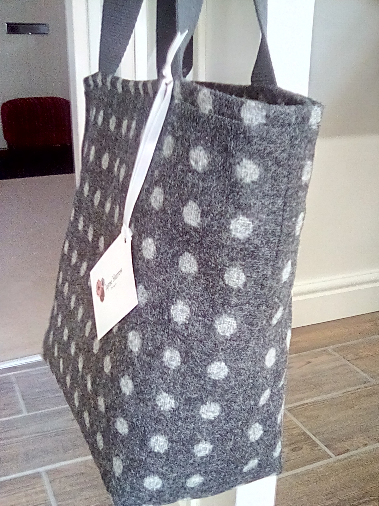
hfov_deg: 36.8
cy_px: 253
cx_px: 190
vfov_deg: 47.9
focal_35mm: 39
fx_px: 569
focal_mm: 3.1
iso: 264
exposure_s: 1/20
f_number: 2.8
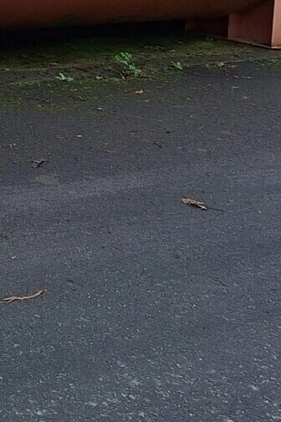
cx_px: -294
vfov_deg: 21.0
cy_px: -76
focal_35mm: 91
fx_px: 1067
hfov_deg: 12.9
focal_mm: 5.54
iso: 40
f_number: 1.8
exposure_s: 1/337
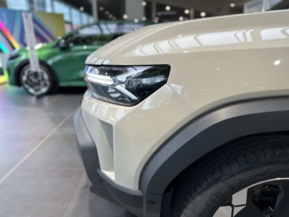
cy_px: 108
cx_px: 144
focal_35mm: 24
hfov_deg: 71.6
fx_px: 200
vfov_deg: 56.8
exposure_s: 1/98
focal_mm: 6.86
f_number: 1.78
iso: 80
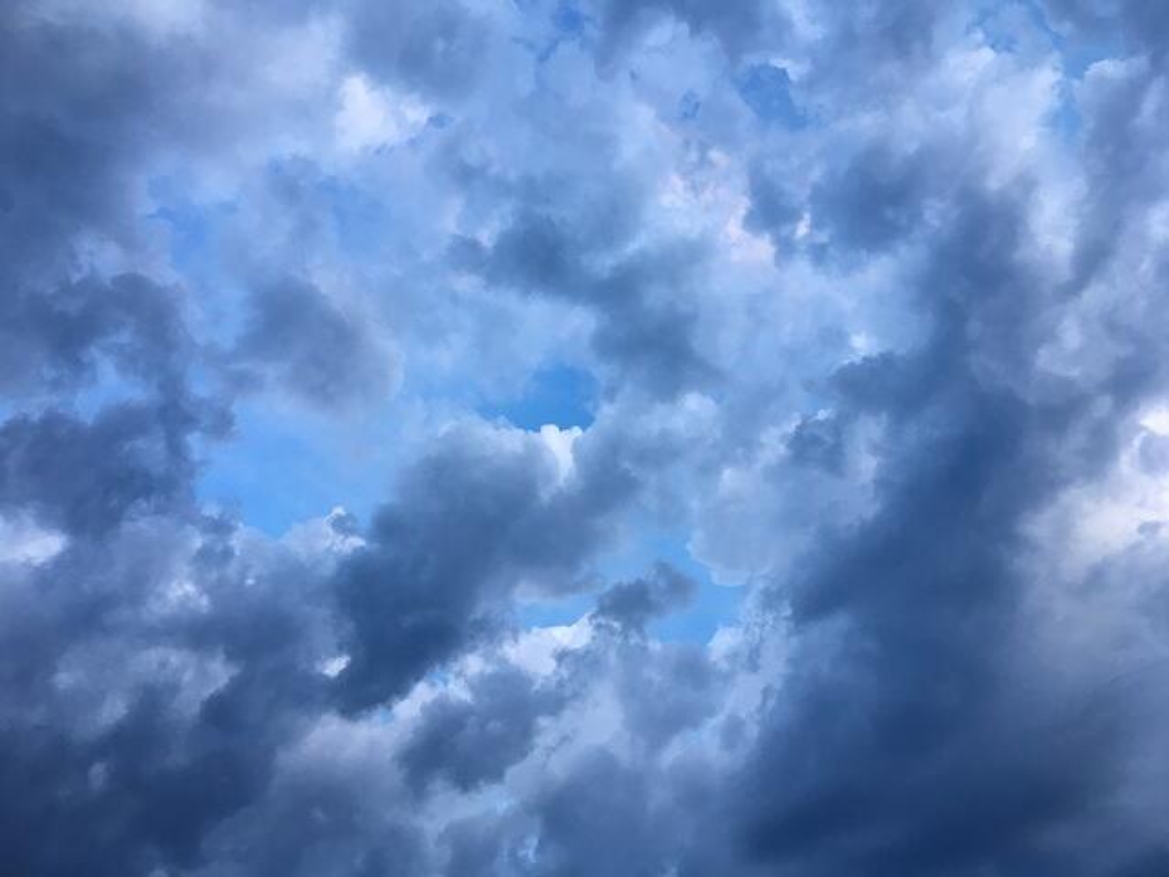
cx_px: 584
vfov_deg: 48.2
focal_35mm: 29
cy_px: 438
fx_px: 979
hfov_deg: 61.7
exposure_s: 1/40
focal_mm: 4.15
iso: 25
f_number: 2.2
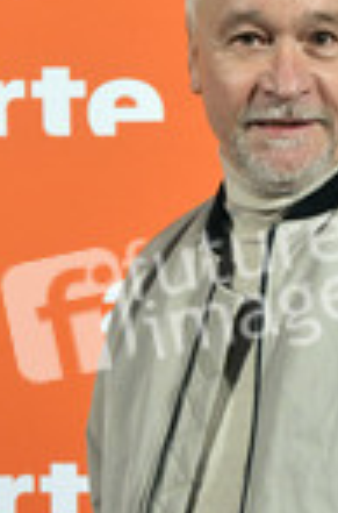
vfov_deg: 15.5
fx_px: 1858
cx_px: 282
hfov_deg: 10.4
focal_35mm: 131
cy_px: 475
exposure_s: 1/160
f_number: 5.6
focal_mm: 48
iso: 2000
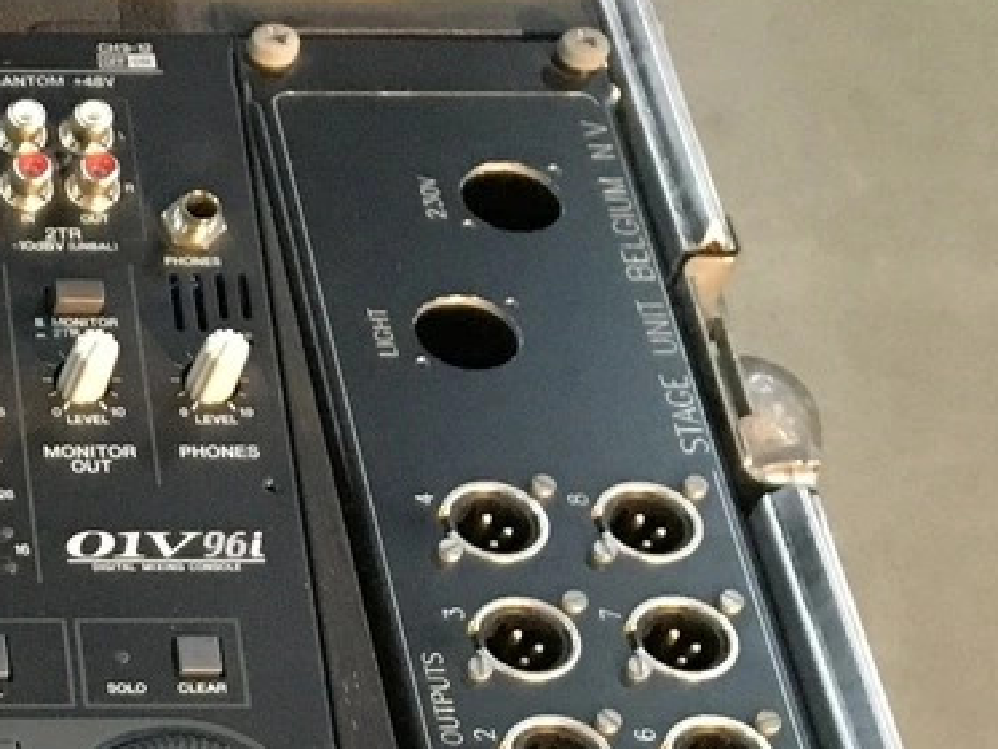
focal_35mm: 112
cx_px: -821
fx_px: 3230
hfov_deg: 15.1
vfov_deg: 12.0
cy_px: 1428
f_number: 2.2
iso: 250
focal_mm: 4.15
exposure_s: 1/33
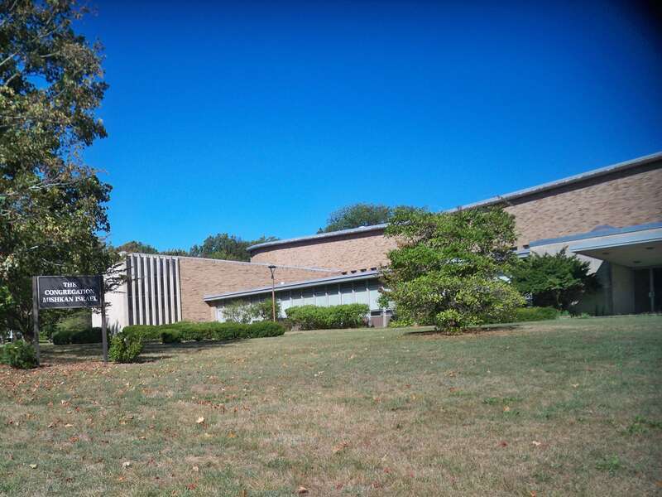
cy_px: 248
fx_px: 669
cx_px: 331
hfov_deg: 52.6
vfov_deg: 40.7
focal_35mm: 35
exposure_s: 1/160
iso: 100
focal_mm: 6.3
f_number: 8.7
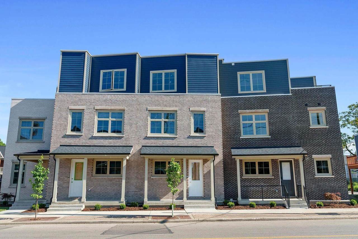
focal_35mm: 29
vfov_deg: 45.0
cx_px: 179
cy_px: 120
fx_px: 289
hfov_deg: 63.6
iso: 640
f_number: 9
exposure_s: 1/500
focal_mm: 29
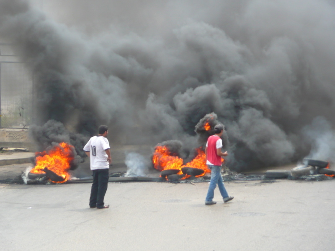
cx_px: 168
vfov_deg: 9.4
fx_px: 1529
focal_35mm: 158
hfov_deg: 12.5
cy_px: 126
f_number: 4.8
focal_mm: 26
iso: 100
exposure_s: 1/160
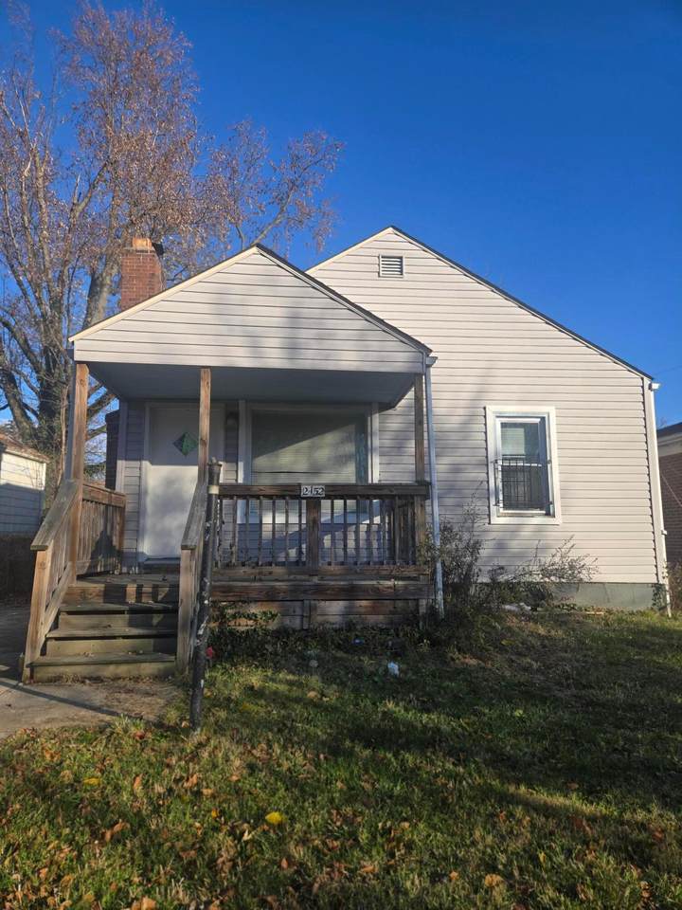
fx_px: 604
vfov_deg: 73.9
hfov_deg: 58.9
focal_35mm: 23
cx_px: 341
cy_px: 455
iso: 40
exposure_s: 1/2000
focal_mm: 5.4
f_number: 1.8
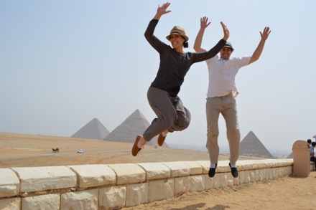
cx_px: 158
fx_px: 290
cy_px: 105
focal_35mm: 33
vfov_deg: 39.9
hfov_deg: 57.2
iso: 320
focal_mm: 22
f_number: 7.1
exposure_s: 1/2000
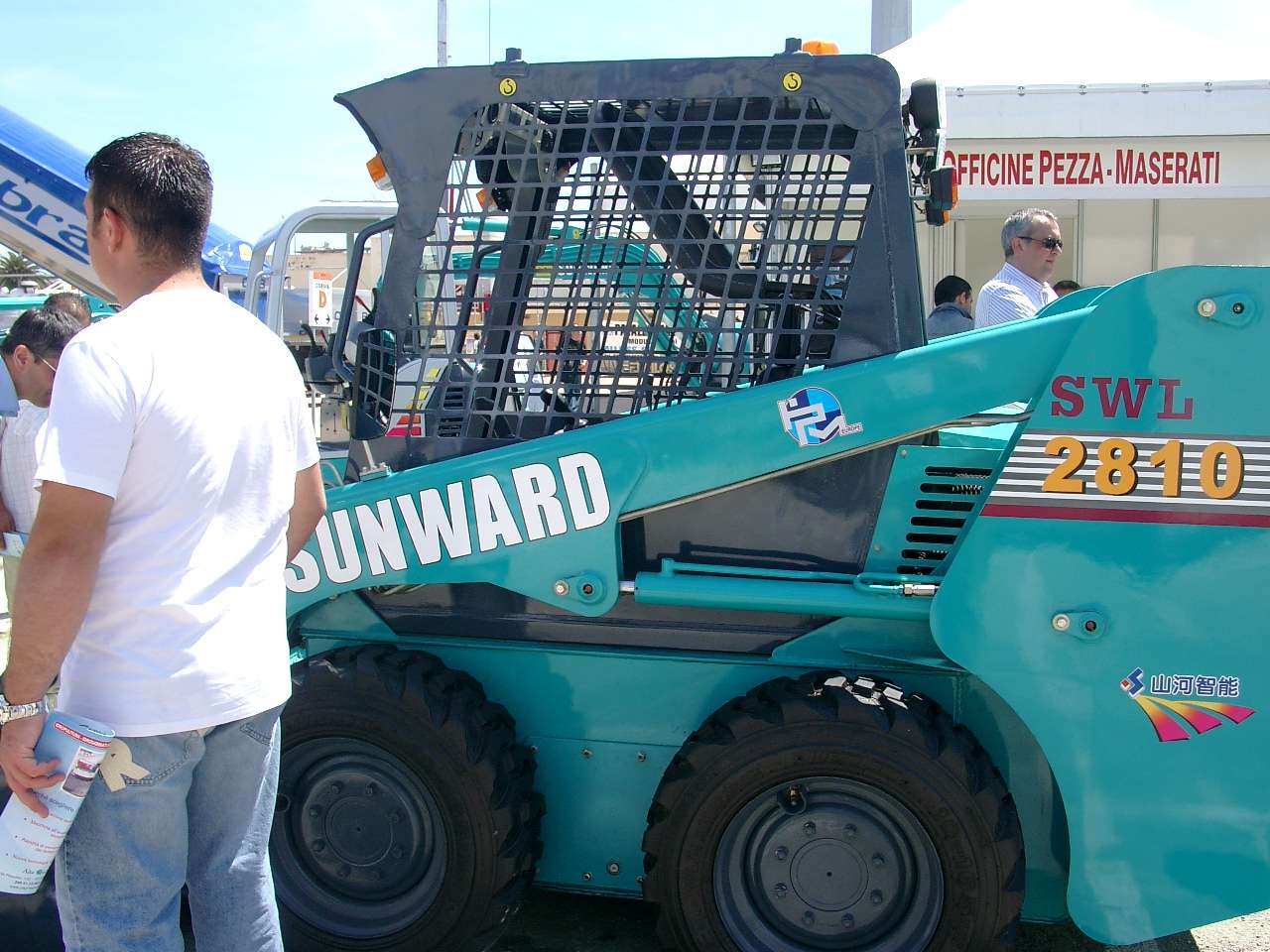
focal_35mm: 34
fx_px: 1247
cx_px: 635
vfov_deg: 41.8
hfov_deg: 54.0
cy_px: 476
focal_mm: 7.13
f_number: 4
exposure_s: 1/410
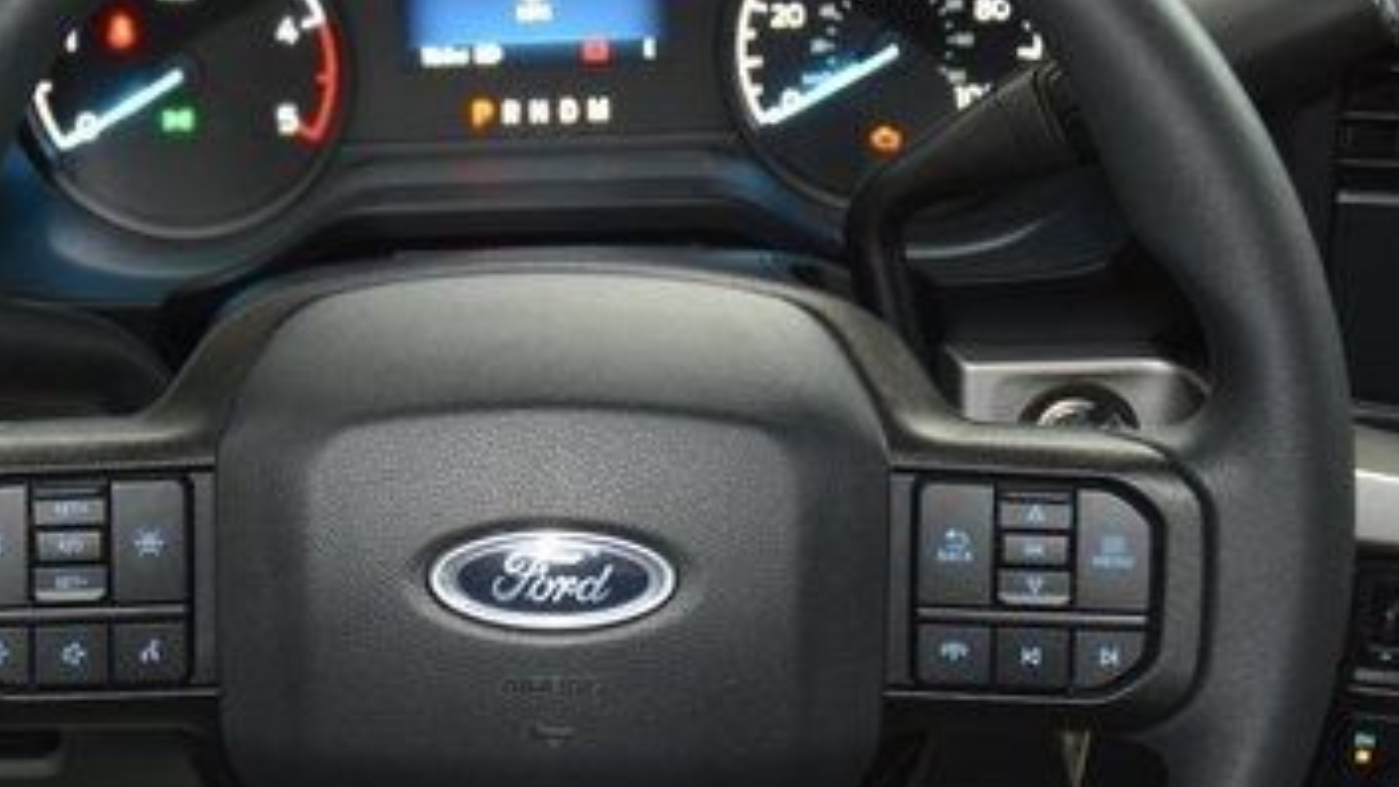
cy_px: 515
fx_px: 3077
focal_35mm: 83
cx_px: 564
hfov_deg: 25.6
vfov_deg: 14.6
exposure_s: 1/25
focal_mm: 29
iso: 2000
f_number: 3.8
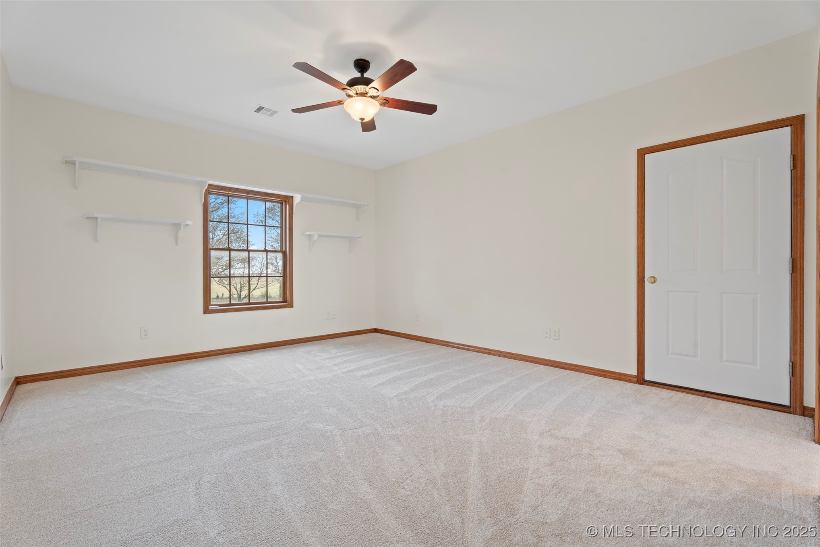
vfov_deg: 73.7
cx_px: 410
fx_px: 364
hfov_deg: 96.7
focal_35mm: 16
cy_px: 274
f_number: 9
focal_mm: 16
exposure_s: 1/1.25
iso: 250
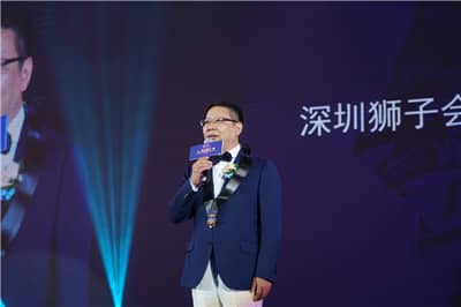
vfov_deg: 20.9
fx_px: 832
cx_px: 230
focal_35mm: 65
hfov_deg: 31.0
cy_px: 154
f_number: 4
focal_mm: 65
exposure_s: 1/80
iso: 160
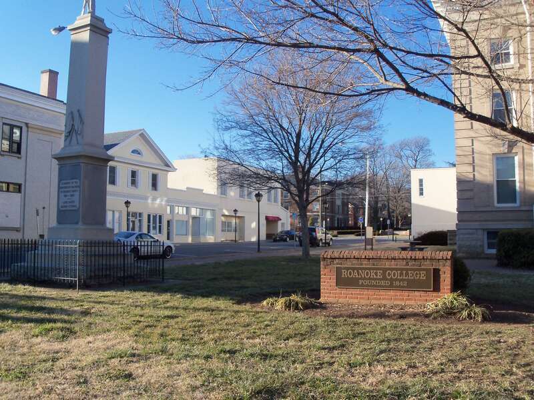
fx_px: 540
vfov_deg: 40.7
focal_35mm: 35
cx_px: 267
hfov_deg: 52.6
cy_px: 200
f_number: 3
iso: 80
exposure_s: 1/500
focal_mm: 6.3
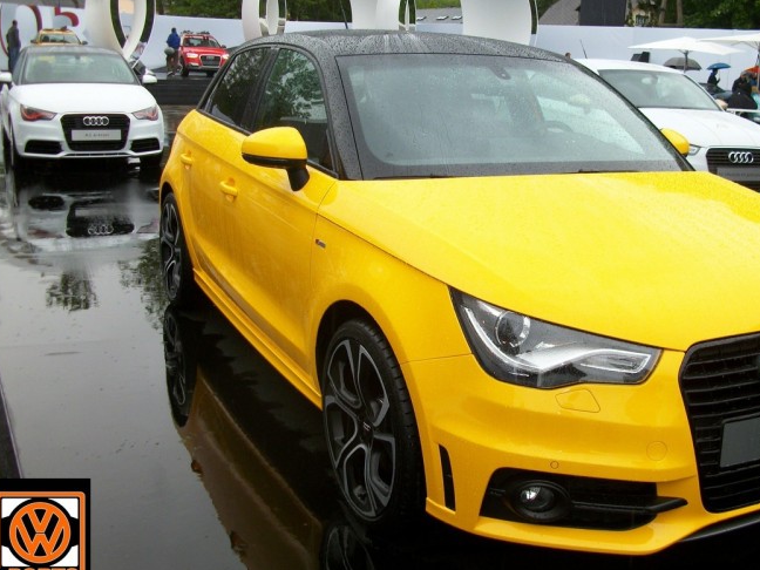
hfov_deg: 44.5
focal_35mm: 42
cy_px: 277
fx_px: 922
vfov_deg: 34.3
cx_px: 459
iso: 80
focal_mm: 5.7
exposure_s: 1/177
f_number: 2.9
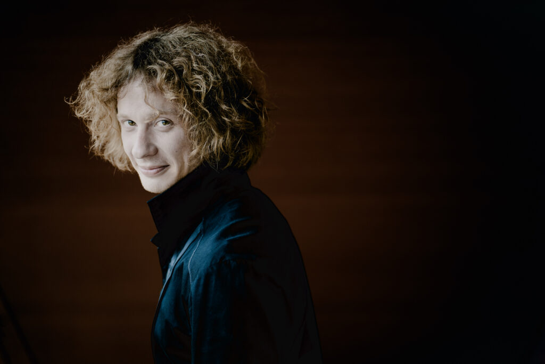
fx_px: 1287
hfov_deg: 23.9
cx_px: 272
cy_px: 182
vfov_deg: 16.1
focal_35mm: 85
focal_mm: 85
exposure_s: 1/200
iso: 320
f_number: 2
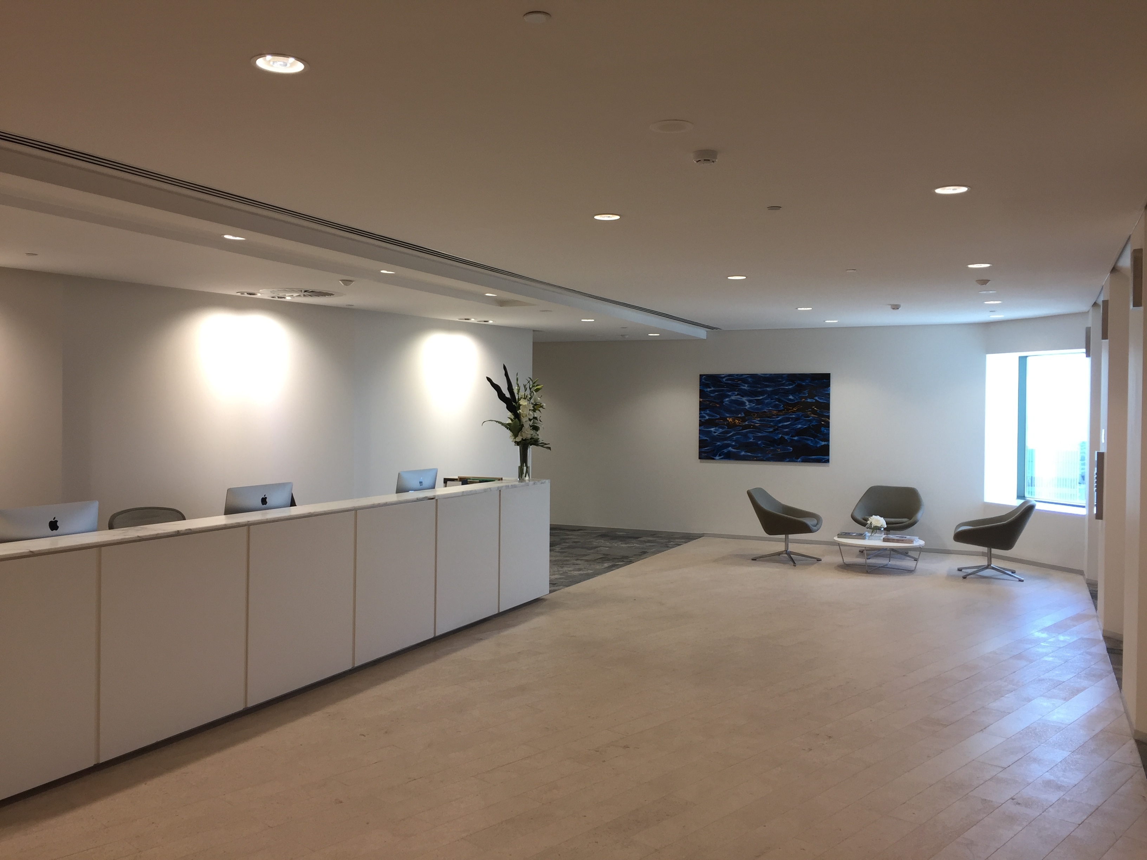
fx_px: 961
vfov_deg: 48.2
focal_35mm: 29
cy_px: 430
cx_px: 574
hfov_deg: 61.7
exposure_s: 1/33
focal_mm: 4.15
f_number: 2.2
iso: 32
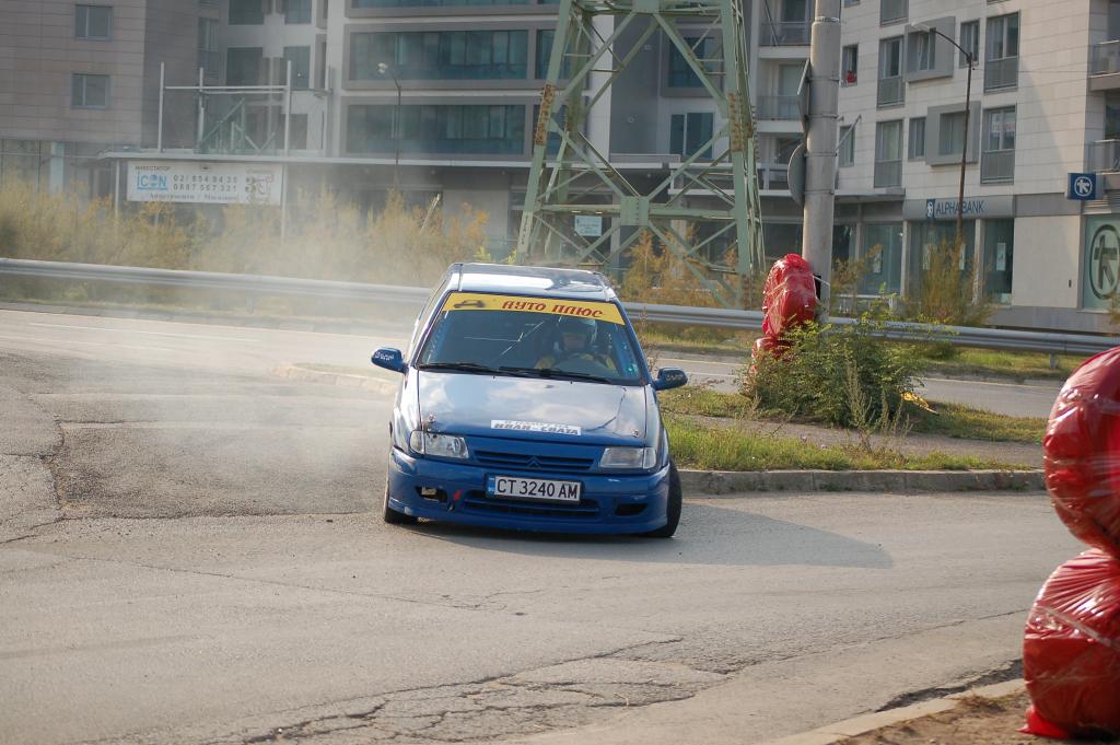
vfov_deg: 15.2
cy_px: 372
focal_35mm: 90
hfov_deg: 22.6
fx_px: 2798
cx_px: 560
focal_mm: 60
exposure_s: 1/1000
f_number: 4.2
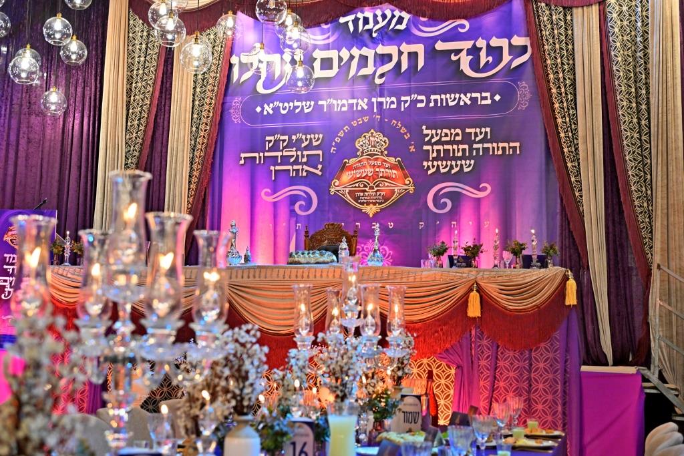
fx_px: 912
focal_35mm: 48
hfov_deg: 41.1
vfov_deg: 28.1
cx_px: 342
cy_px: 228
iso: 1250
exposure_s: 1/125
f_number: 4
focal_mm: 48
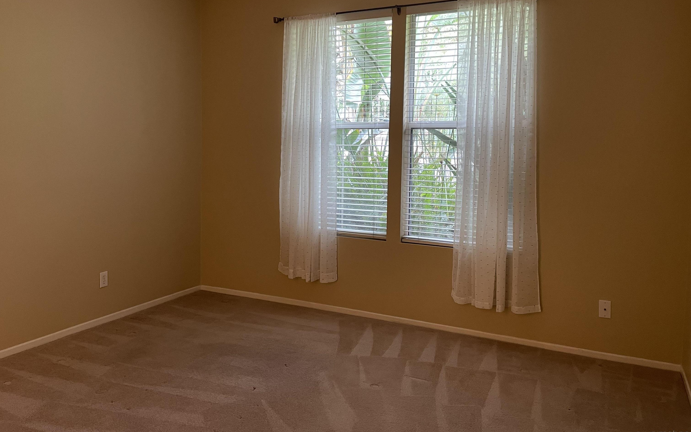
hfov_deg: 66.5
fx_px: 527
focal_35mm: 28
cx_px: 340
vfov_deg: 44.3
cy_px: 176
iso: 200
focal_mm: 4.2
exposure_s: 1/60
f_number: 1.6
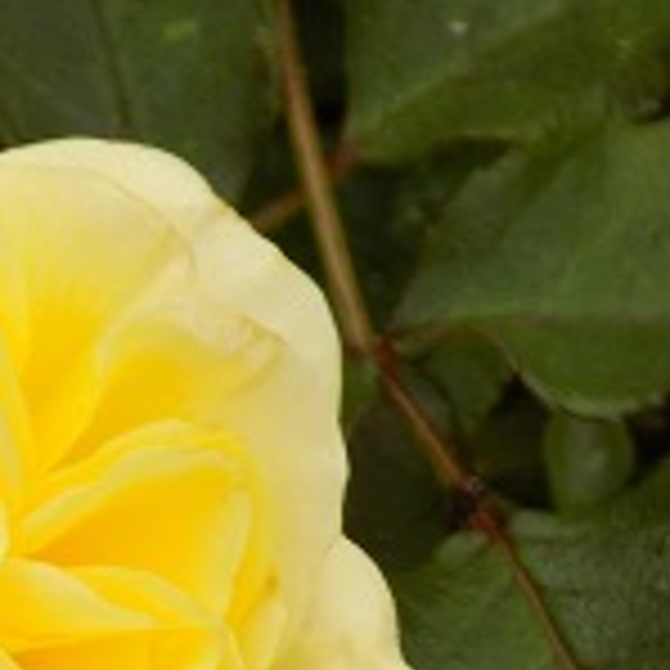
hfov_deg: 1.9
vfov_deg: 1.9
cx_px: -216
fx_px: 19752
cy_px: 764
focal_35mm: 902
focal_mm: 56.4
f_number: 5.9
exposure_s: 1/100
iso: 80
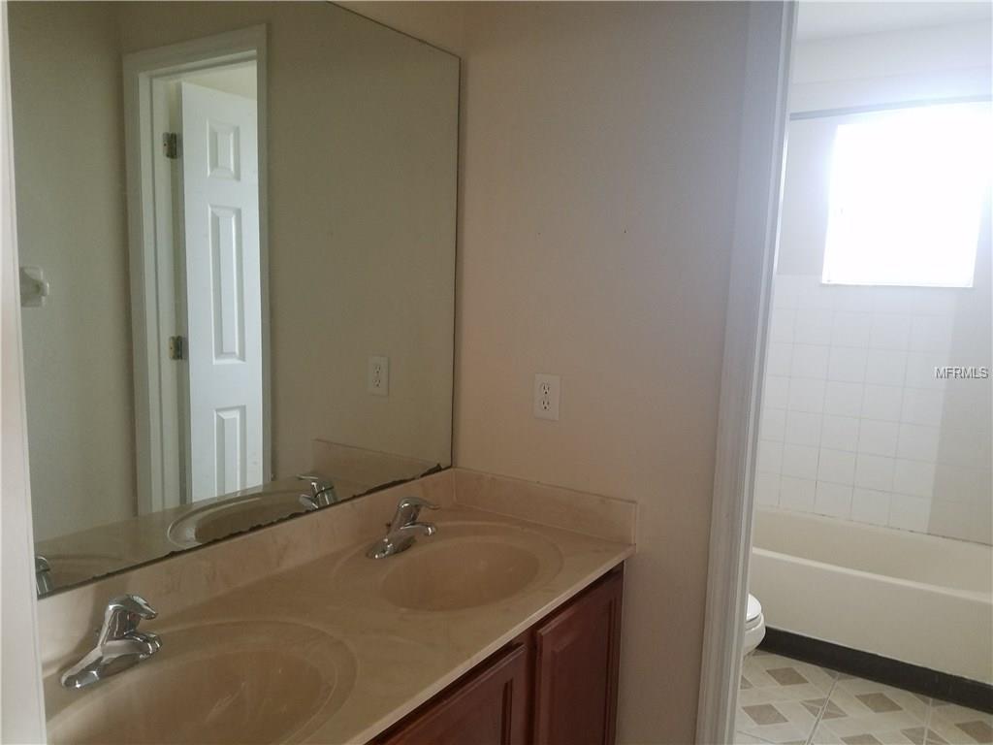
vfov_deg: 53.1
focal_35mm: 26
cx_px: 496
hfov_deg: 67.3
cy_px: 372
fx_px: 746
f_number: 1.7
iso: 160
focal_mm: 4.2
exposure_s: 1/30
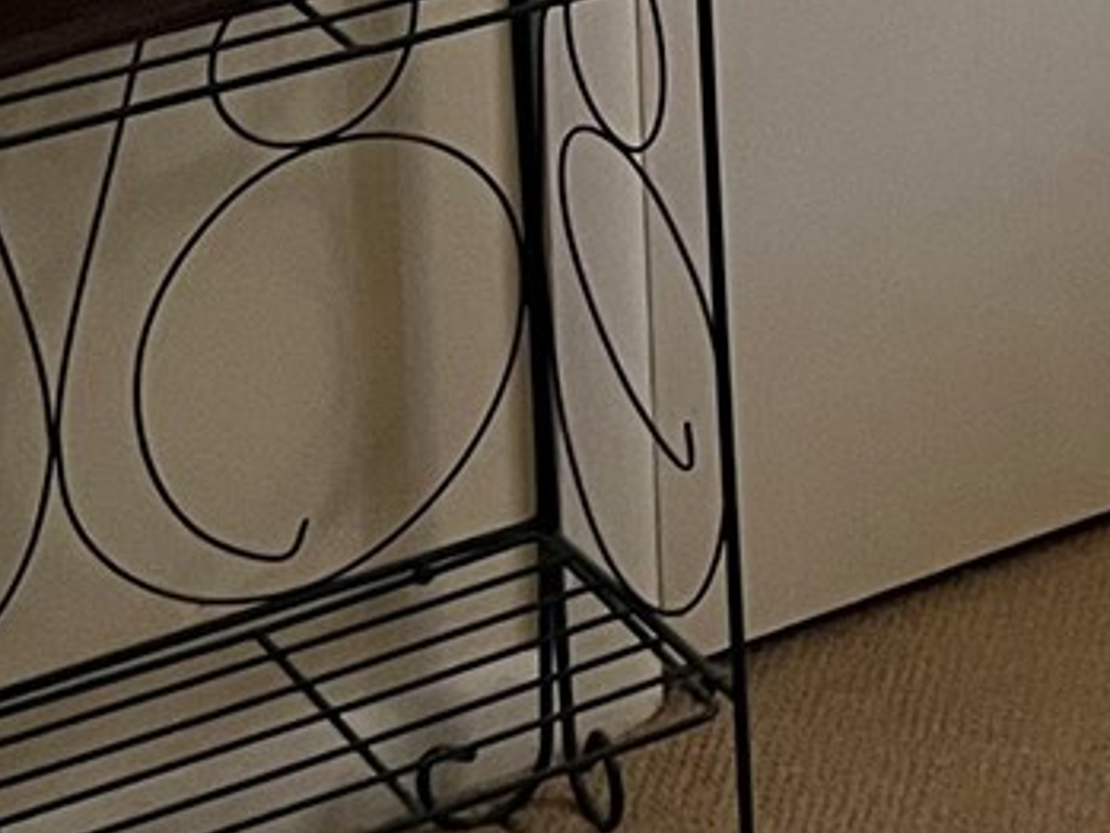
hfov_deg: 12.5
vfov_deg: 9.3
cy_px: -1119
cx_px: 2077
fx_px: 4587
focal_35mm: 143
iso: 320
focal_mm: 5.1
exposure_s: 1/60
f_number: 1.6
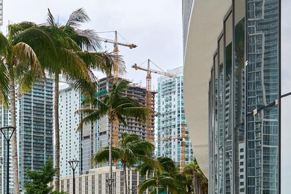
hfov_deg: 30.0
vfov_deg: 22.1
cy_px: 170
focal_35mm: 60
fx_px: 485
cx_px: -30
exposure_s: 1/320
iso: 100
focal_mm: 24
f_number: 8
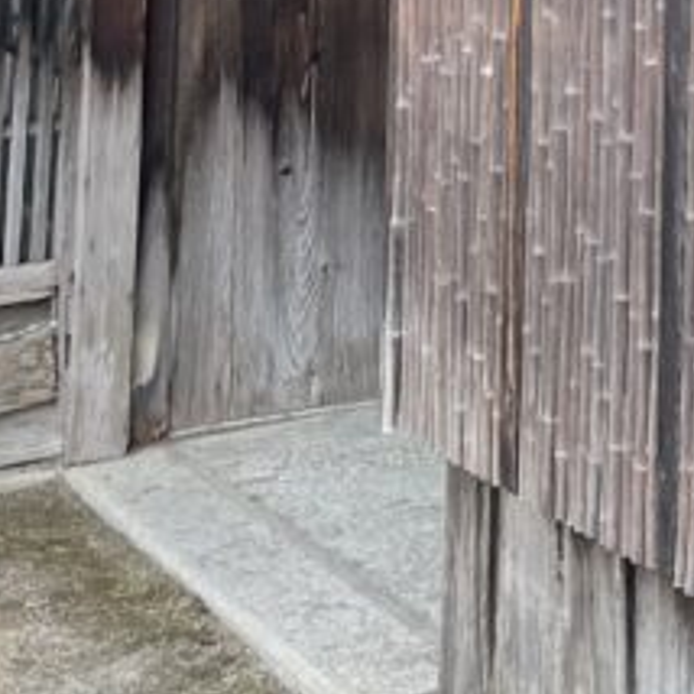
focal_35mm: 110
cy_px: -441
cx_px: 850
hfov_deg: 15.2
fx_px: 2495
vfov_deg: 14.4
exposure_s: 1/774
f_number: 1.6
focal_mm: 4.2
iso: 32
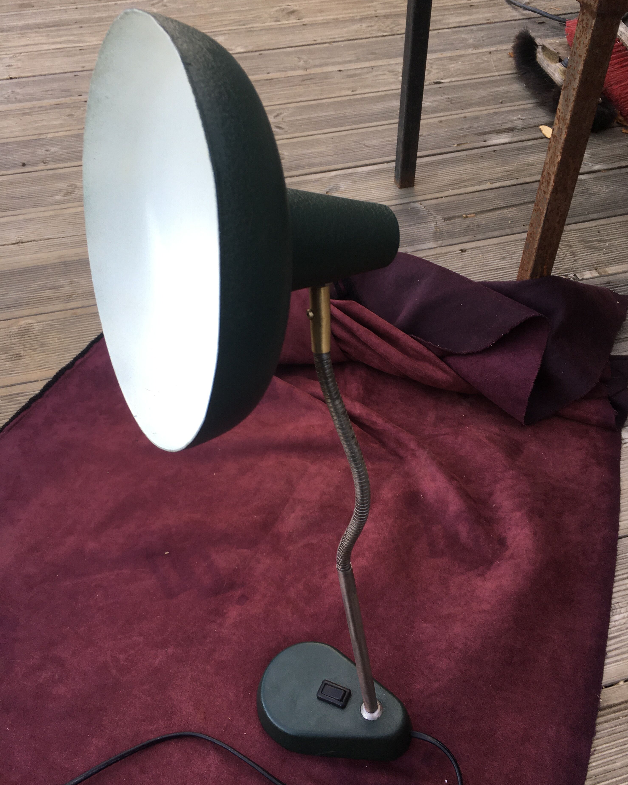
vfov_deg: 57.2
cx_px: 318
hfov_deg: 47.1
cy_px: 397
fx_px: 720
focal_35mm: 31
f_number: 2.2
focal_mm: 4.15
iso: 25
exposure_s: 1/50
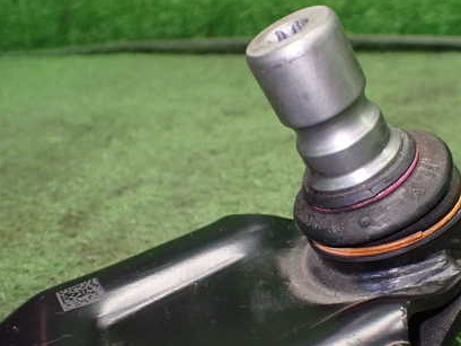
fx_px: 586
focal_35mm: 44
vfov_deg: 32.8
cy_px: 214
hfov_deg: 42.0
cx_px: 330
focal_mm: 5.4
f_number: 2.3
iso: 800
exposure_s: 1/125
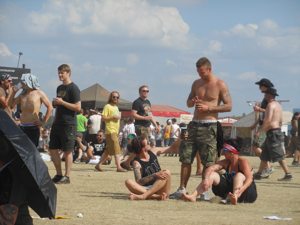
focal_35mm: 146
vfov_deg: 10.2
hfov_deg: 13.5
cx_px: 150
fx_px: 1265
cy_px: 112
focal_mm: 26.1
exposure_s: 1/640
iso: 80
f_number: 5.2
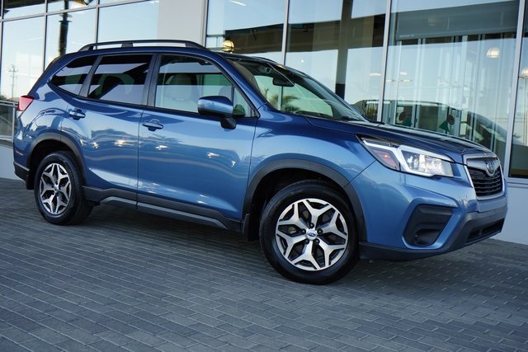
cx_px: 264
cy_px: 176
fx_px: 557
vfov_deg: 35.1
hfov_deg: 50.7
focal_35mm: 38
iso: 1000
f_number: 8
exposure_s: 1/320
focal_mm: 38
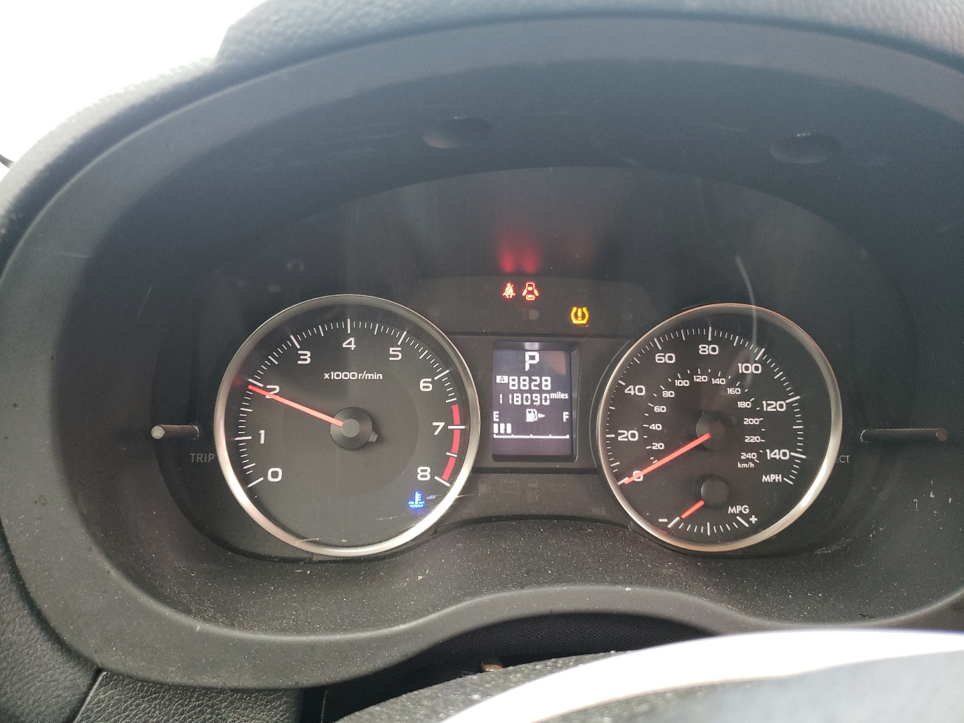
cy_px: 362
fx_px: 724
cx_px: 482
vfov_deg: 53.1
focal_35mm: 26
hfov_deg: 67.3
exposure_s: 1/60.2
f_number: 1.5
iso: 172
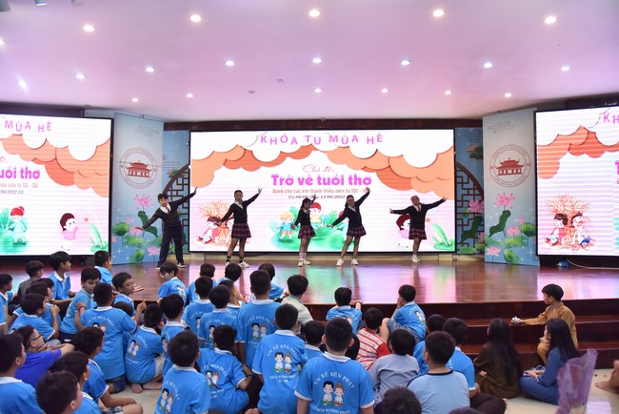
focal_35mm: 24
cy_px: 207
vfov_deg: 53.2
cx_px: 310
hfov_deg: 73.7
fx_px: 413
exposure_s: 1/125
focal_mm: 24
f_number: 5
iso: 2000
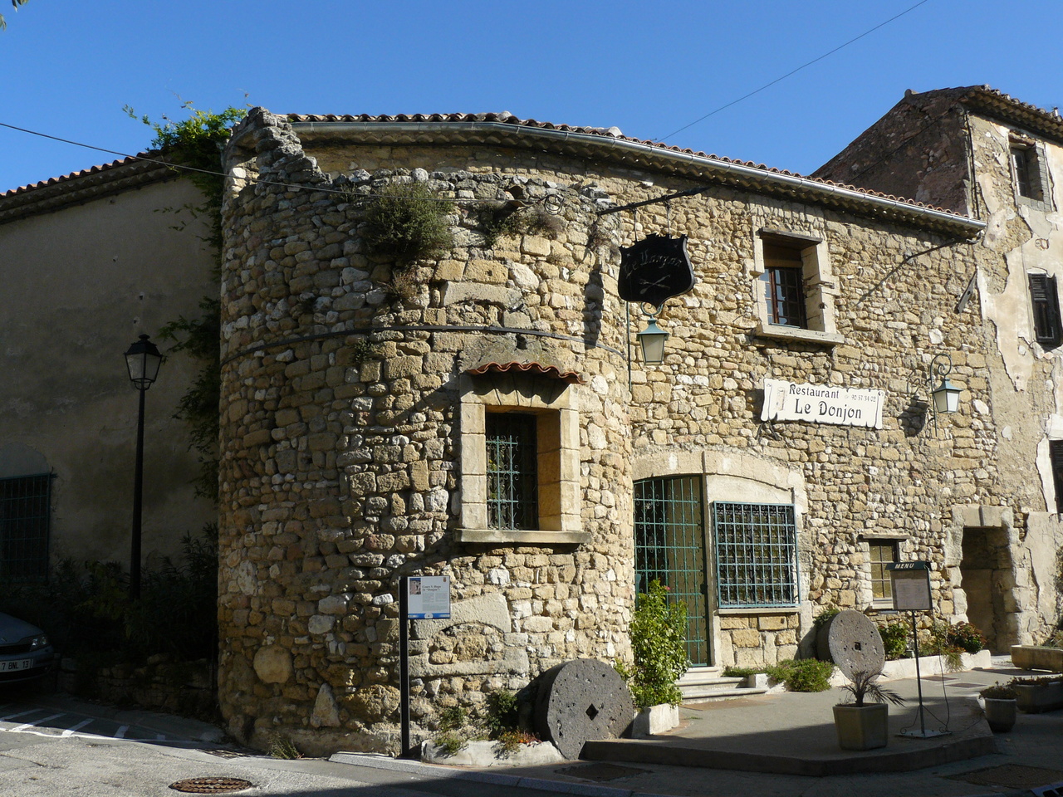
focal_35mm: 36
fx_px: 1106
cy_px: 398
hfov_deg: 51.4
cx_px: 532
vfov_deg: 39.7
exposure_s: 1/320
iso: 100
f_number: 5.6
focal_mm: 6
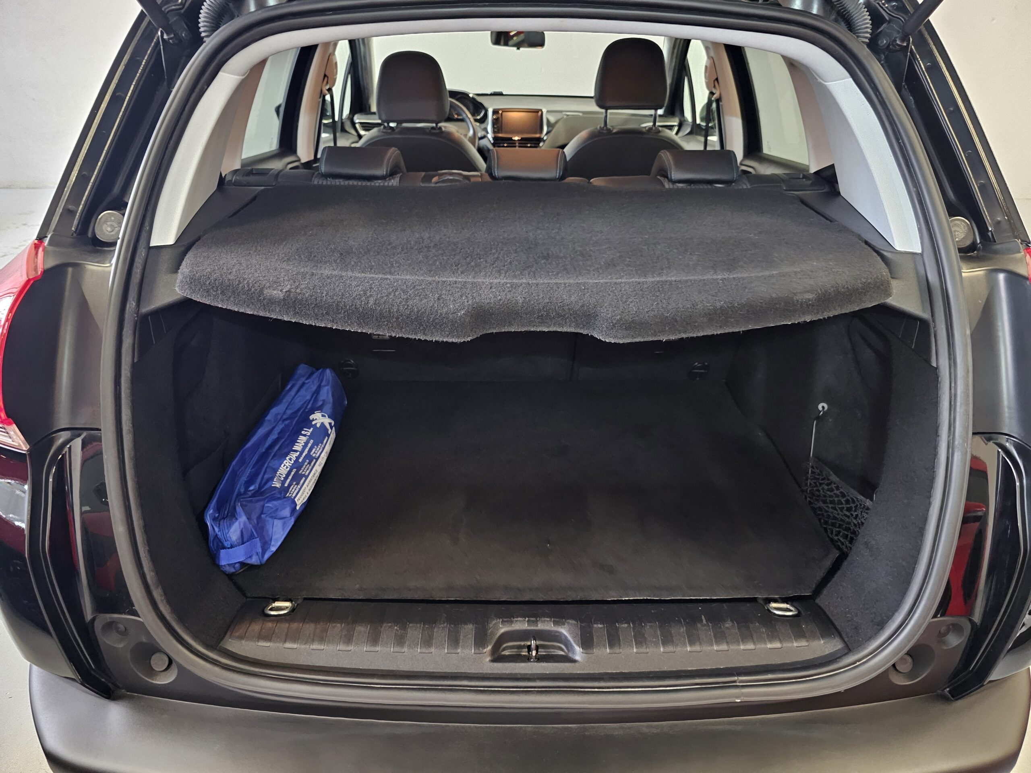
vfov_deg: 58.9
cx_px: 516
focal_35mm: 23
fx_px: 685
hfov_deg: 73.9
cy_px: 386
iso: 1250
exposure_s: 1/24
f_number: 1.7
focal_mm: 6.3
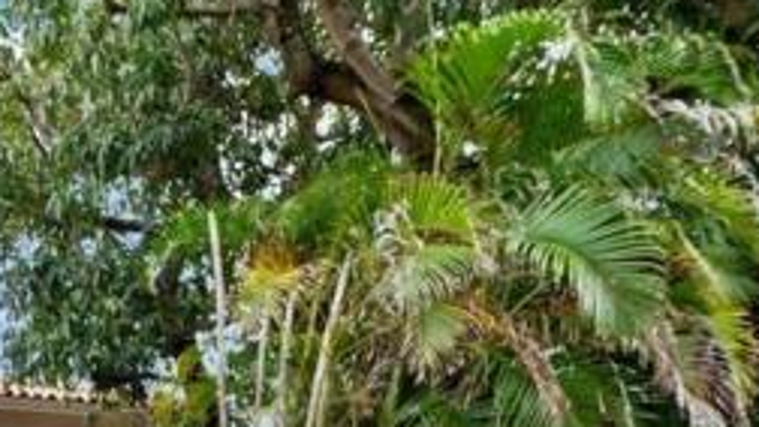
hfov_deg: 27.1
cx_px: -264
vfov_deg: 17.0
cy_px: 677
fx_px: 1268
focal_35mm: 63
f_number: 8
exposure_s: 1/200
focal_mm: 14
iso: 200
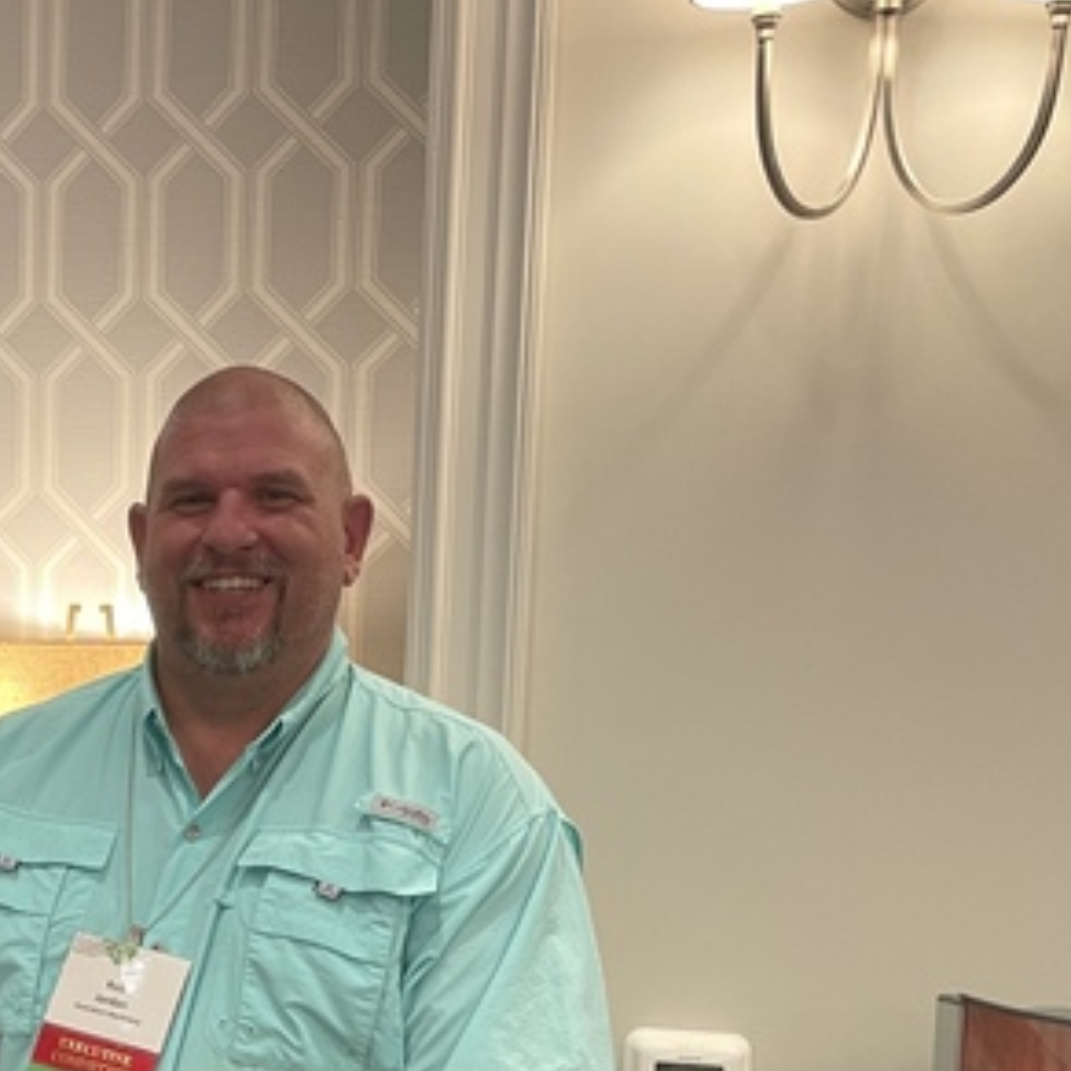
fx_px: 1925
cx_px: -29
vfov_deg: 30.3
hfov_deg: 28.9
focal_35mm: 55
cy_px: 875
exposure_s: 1/60
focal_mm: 4.2
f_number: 1.6
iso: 160
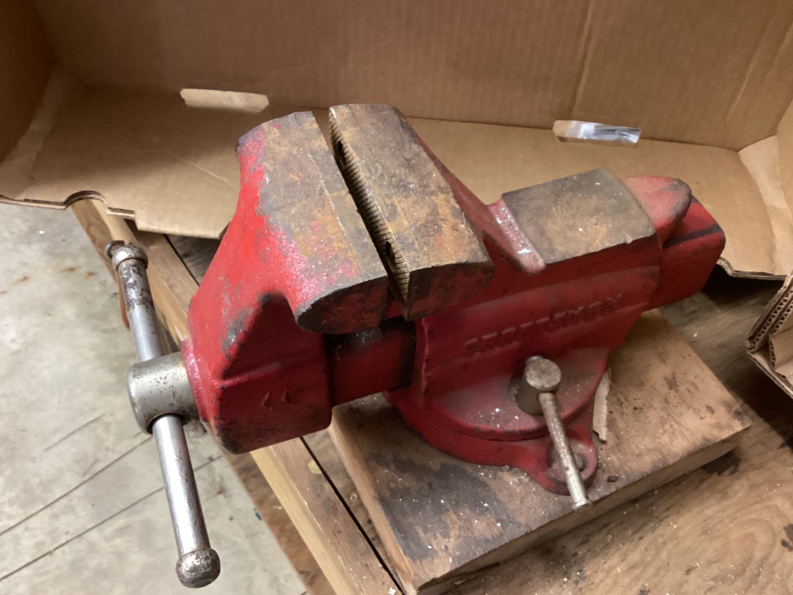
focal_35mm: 33
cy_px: 303
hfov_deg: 55.3
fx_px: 756
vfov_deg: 42.9
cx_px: 399
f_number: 2.4
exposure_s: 1/40
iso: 400
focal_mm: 3.3
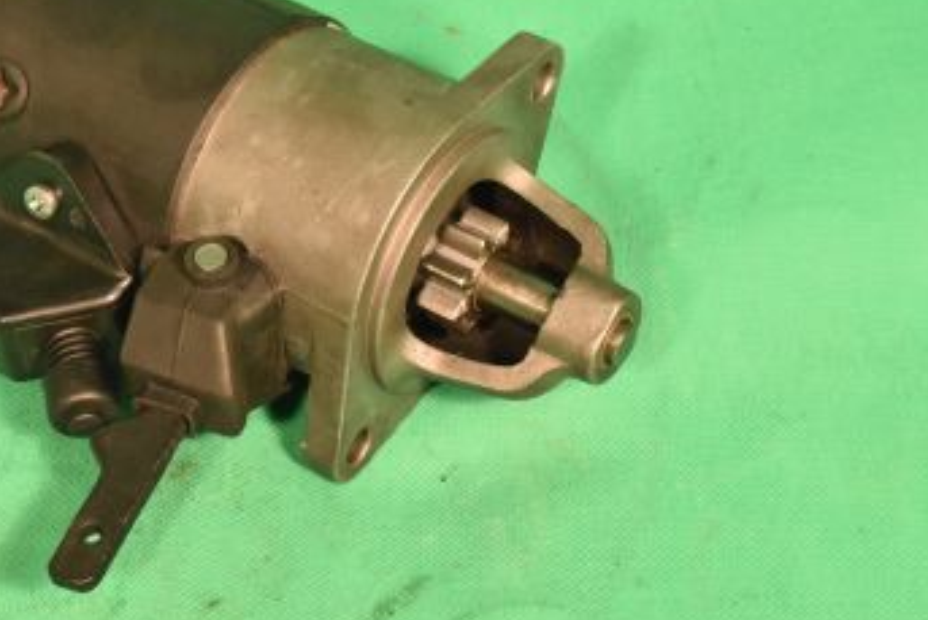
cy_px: 157
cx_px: 233
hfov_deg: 19.3
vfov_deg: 13.0
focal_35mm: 105
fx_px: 2708
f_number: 16
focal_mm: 40
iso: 2200
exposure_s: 1/60
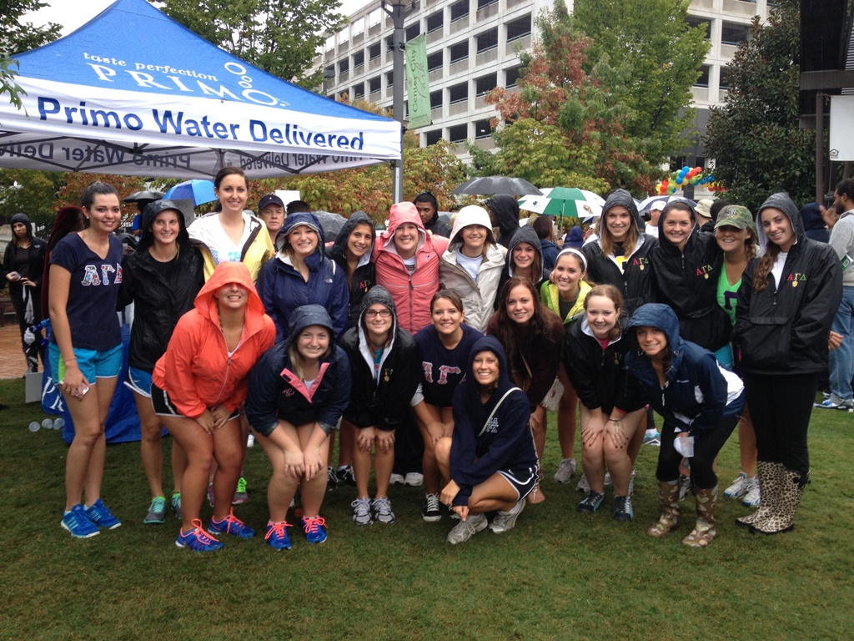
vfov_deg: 40.7
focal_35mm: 35
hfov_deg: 52.6
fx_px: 863
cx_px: 427
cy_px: 320
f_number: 2.4
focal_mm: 4.28
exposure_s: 1/60
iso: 64
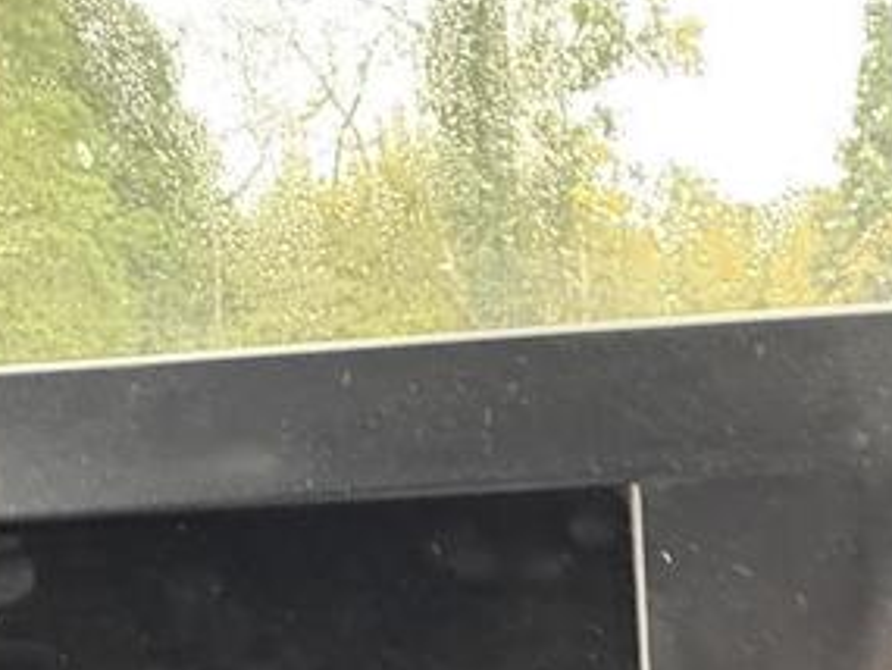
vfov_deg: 28.2
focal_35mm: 44
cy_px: 830
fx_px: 1134
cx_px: 607
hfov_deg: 42.3
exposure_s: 1/42
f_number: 2.2
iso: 800
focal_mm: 2.22
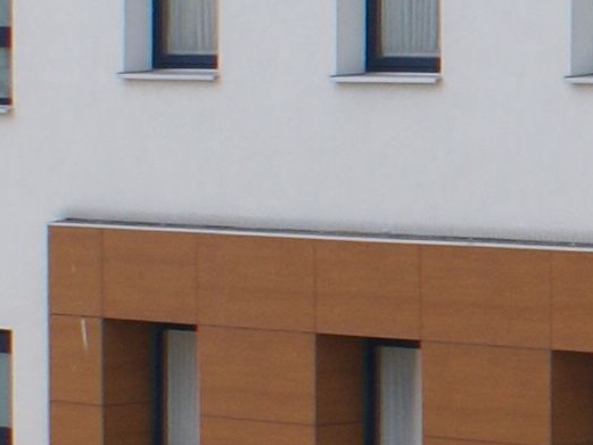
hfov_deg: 7.8
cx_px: 1447
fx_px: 4044
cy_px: 61
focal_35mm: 236
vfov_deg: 6.3
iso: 100
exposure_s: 1/200
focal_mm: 22
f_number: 10
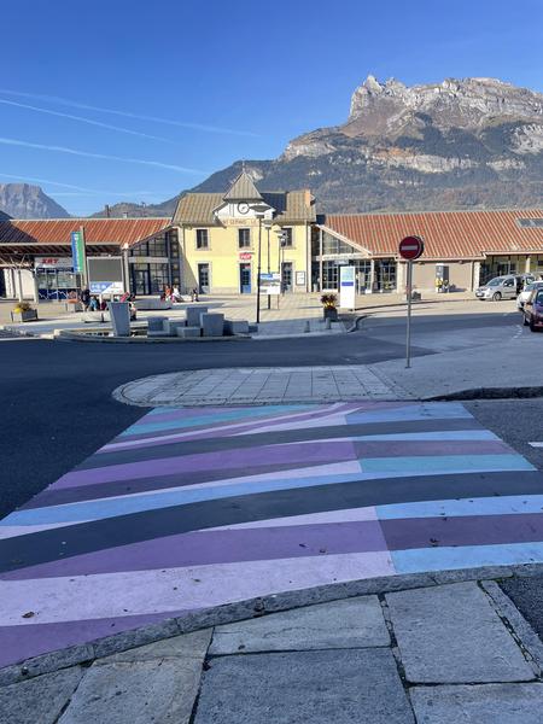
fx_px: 544
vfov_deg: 67.3
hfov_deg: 53.1
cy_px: 362
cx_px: 272
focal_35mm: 26
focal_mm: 4.2
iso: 32
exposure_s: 1/527
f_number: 1.6
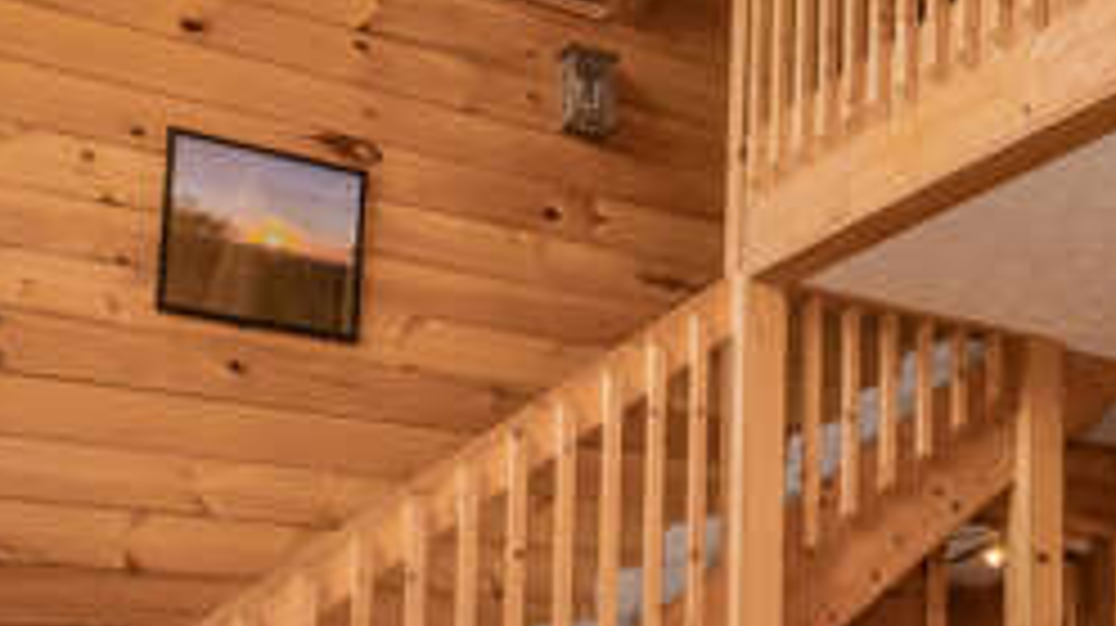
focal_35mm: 52
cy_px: 784
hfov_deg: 35.7
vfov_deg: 21.1
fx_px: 1537
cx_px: 1138
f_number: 8
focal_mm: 16
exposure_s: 1/200
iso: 1000
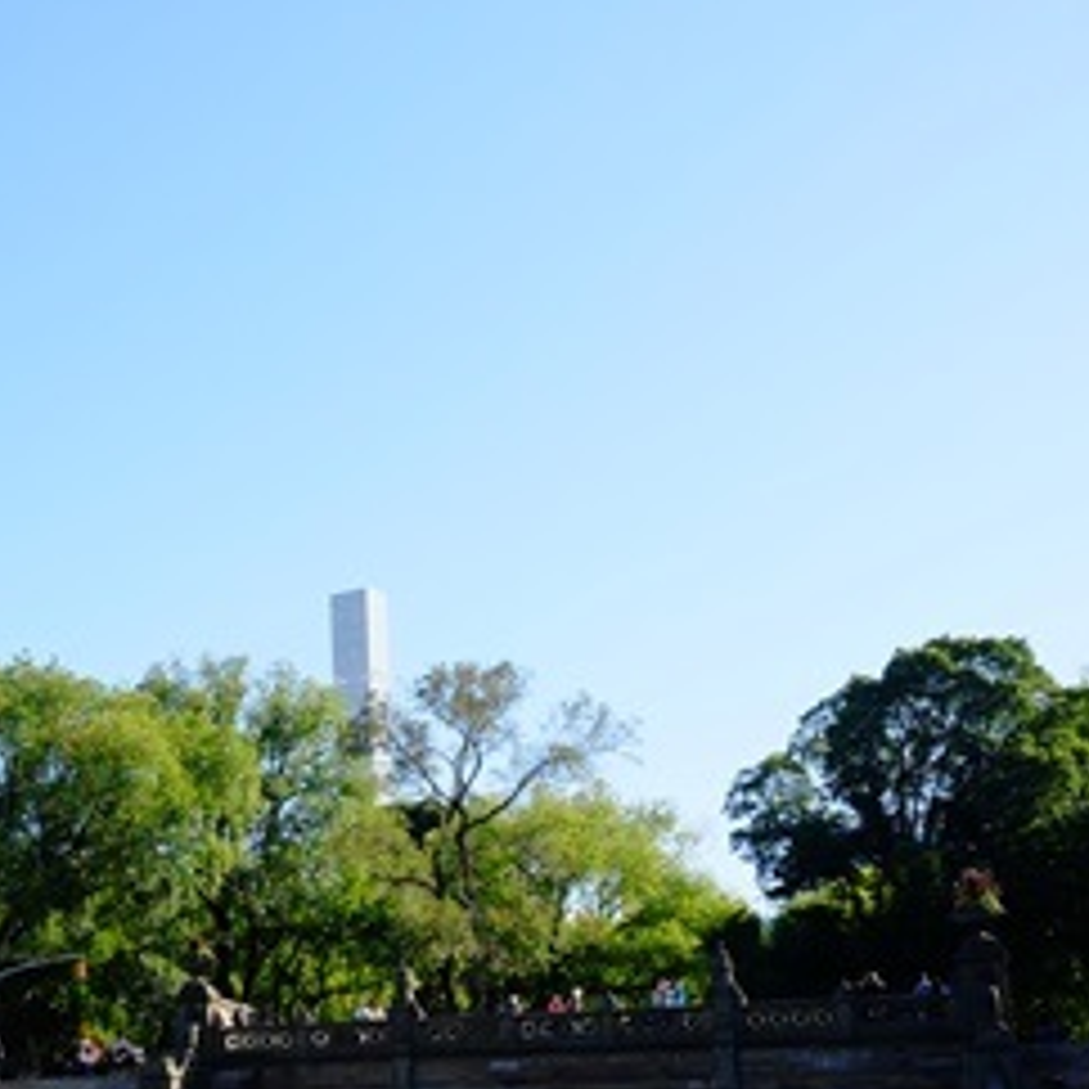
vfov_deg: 30.9
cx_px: -126
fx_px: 1886
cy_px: 950
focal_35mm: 53
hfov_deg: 29.0
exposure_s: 1/450
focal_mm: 14
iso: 800
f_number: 9
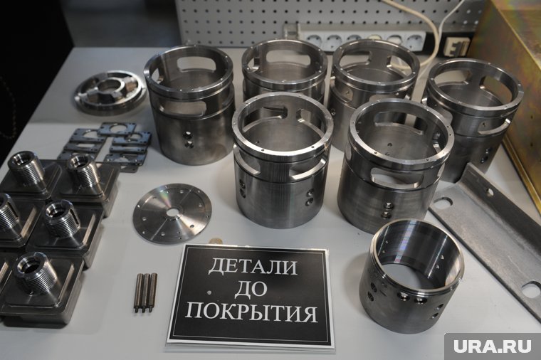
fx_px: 481
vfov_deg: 41.1
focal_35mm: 32
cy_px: 180
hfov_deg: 58.7
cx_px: 270
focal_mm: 32
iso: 800
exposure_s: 1/100
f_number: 4
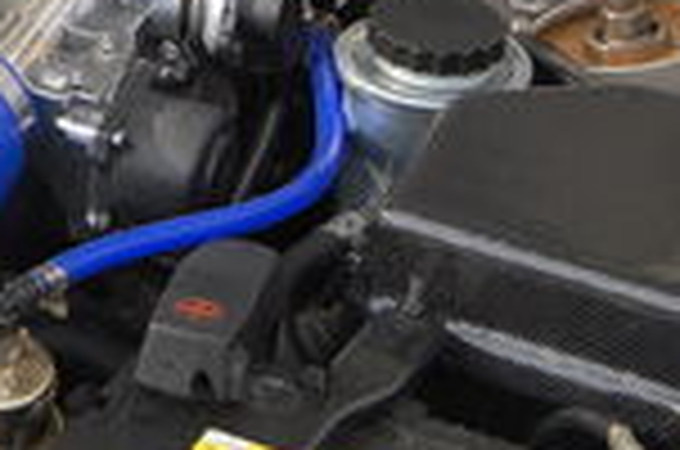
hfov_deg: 9.8
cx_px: -329
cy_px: -153
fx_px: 3845
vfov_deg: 6.6
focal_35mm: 204
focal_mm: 32
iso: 200
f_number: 6.3
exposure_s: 1/160
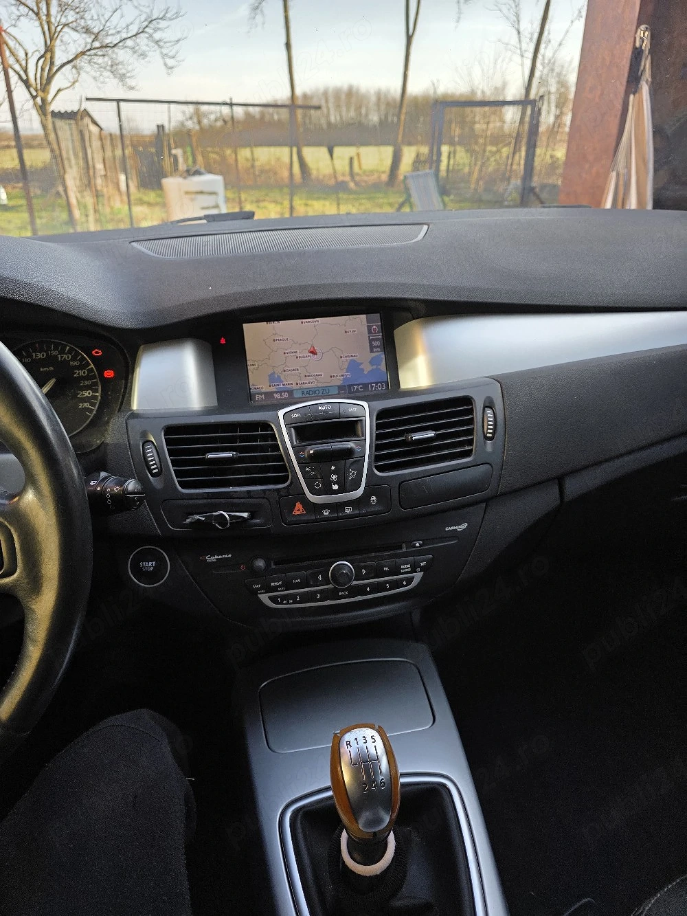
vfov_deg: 73.9
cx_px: 344
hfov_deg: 58.9
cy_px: 458
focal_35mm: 23
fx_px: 609
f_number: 1.7
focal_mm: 6.3
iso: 32
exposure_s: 1/182
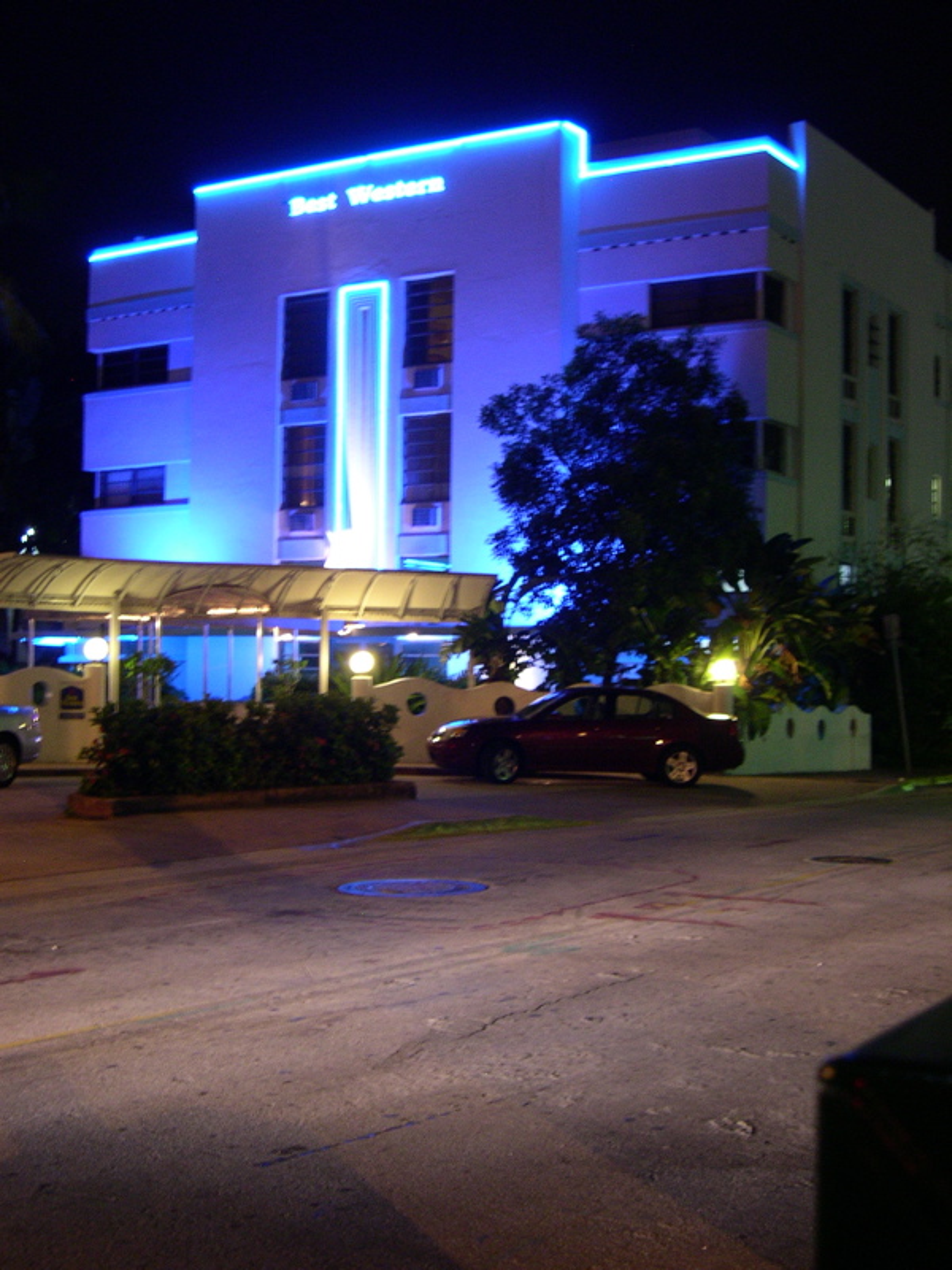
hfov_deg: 30.9
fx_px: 1723
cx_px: 476
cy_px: 635
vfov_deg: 40.4
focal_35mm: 47
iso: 274
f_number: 3.1
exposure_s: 1/3.8
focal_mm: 10.1
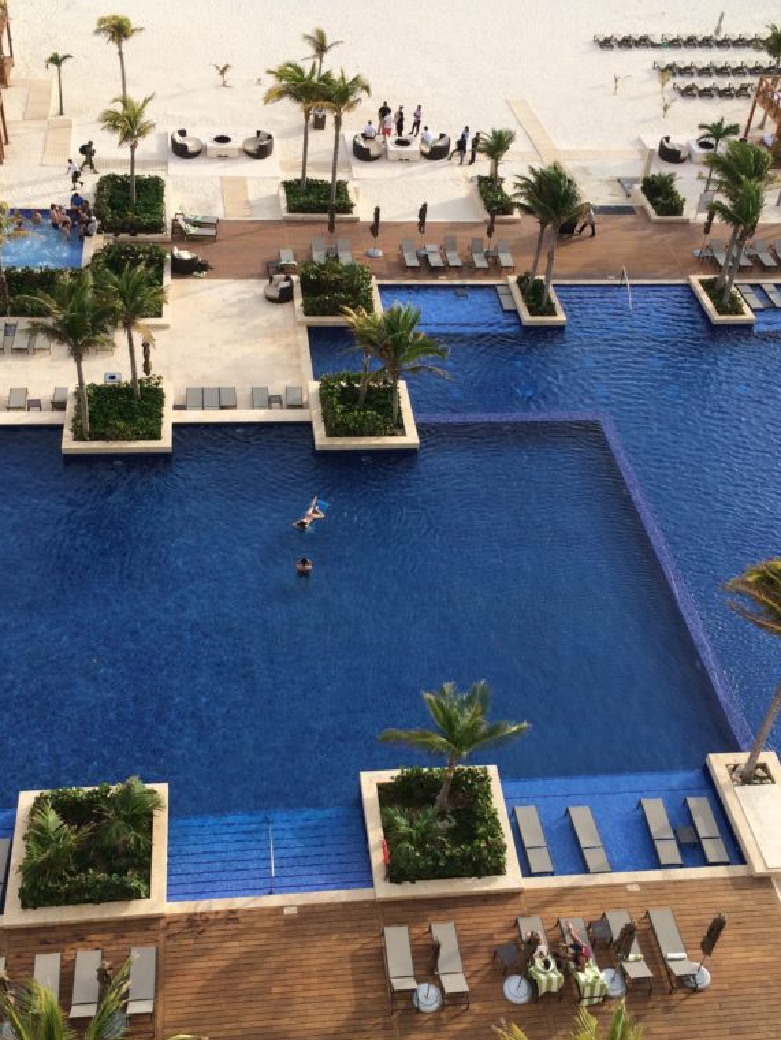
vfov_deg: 47.9
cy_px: 523
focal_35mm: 39
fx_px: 1173
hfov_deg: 36.8
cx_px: 373
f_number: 2.2
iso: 32
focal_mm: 4.15
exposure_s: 1/1172
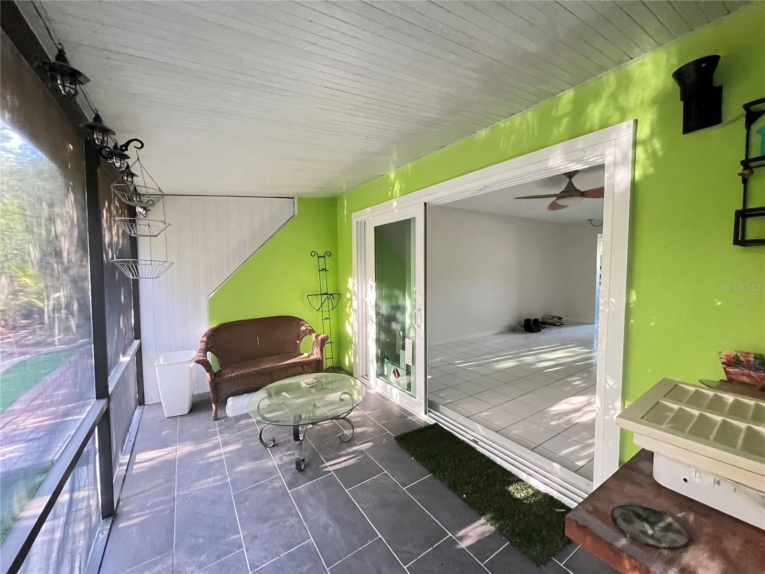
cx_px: 382
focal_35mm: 13
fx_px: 287
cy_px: 287
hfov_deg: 106.2
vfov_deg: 89.9
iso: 1000
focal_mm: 1.57
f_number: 1.8
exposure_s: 1/60
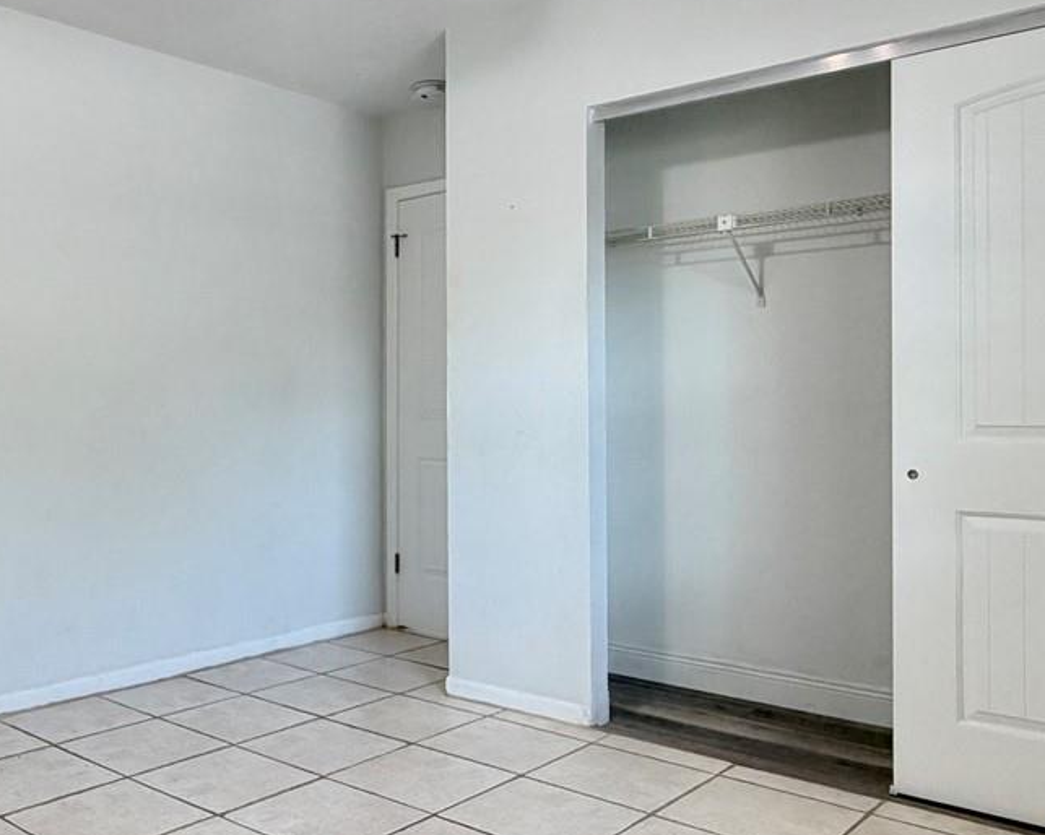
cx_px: 317
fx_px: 1051
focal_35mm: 34
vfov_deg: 43.3
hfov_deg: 51.5
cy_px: 405
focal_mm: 2.22
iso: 320
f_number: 2.2
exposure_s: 1/115
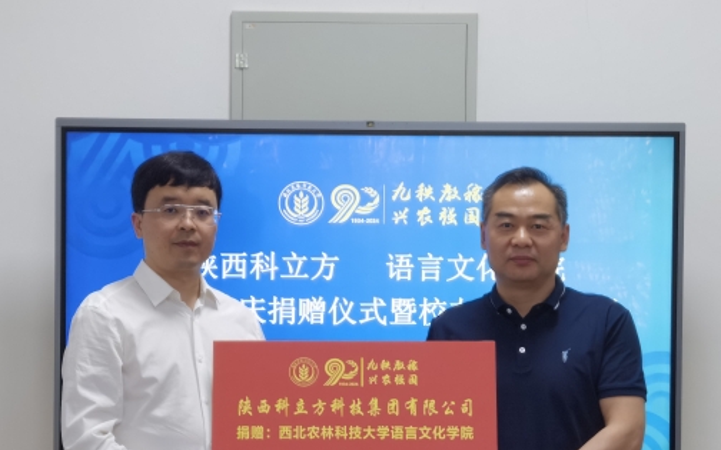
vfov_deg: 11.8
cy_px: 303
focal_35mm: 111
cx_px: 372
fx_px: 2181
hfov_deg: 18.8
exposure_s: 1/100
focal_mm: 6.67
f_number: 1.9
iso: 160
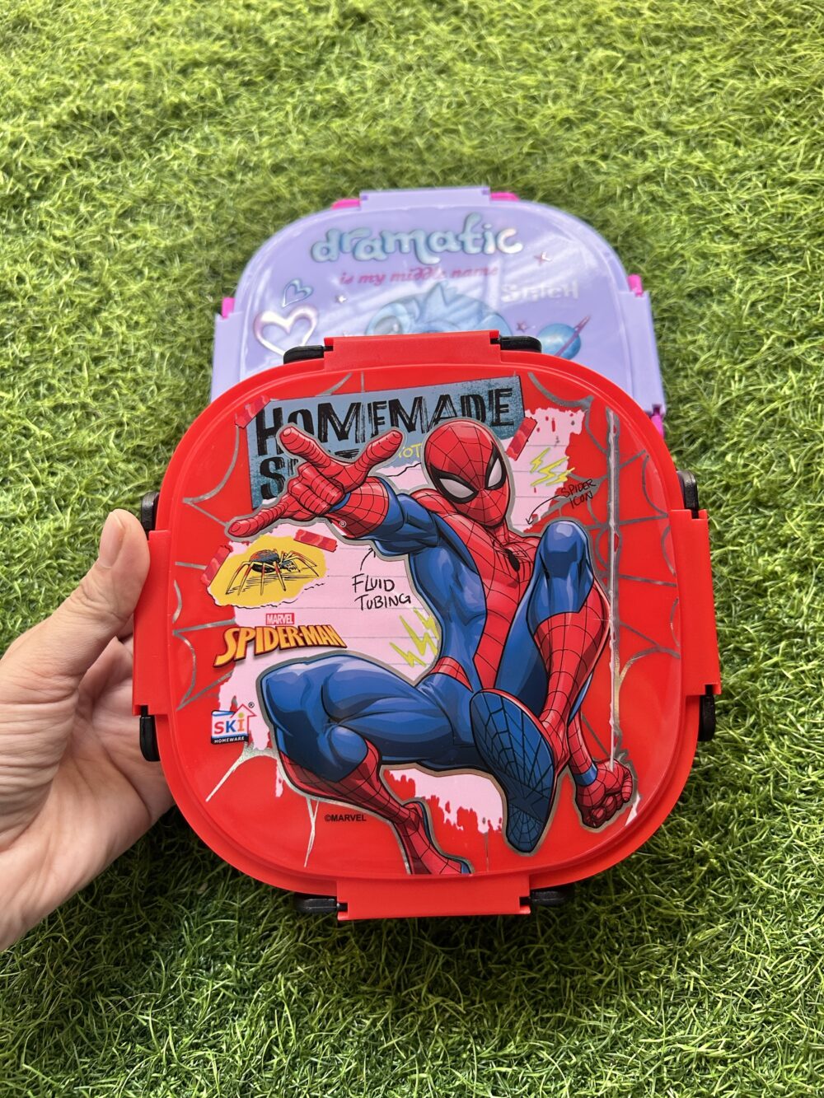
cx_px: 412
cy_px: 549
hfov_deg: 53.1
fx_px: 825
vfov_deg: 67.3
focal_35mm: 26
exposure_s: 1/60
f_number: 1.5
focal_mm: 5.7
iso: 125
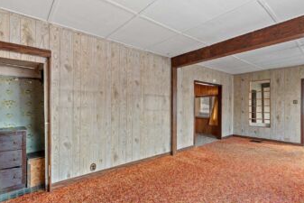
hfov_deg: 86.2
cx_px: 176
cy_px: 105
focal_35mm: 19
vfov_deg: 64.6
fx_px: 161
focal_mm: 16
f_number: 8
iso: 200
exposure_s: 1/1.67
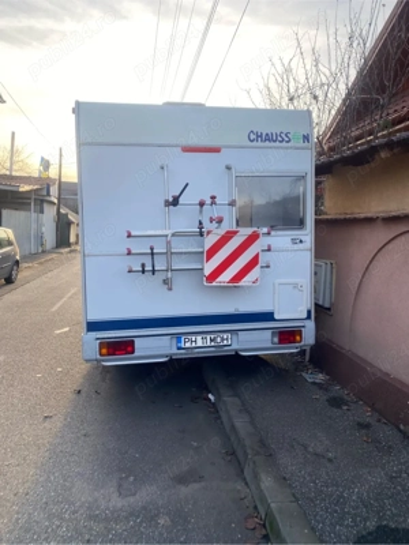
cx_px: 204
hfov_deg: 53.1
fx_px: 410
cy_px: 272
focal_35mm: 26
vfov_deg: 67.3
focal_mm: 4.25
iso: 32
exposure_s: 1/423
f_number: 1.8
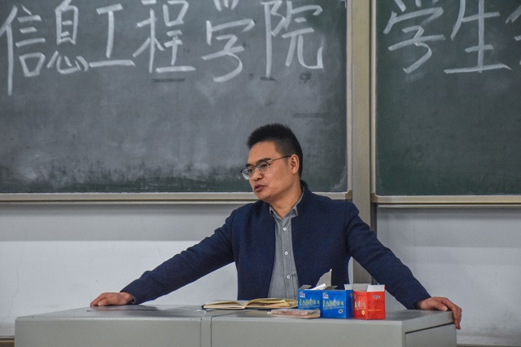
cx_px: 260
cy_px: 174
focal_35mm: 142
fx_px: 2061
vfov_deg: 9.6
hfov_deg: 14.4
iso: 2000
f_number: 7.1
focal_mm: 95
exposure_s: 1/100
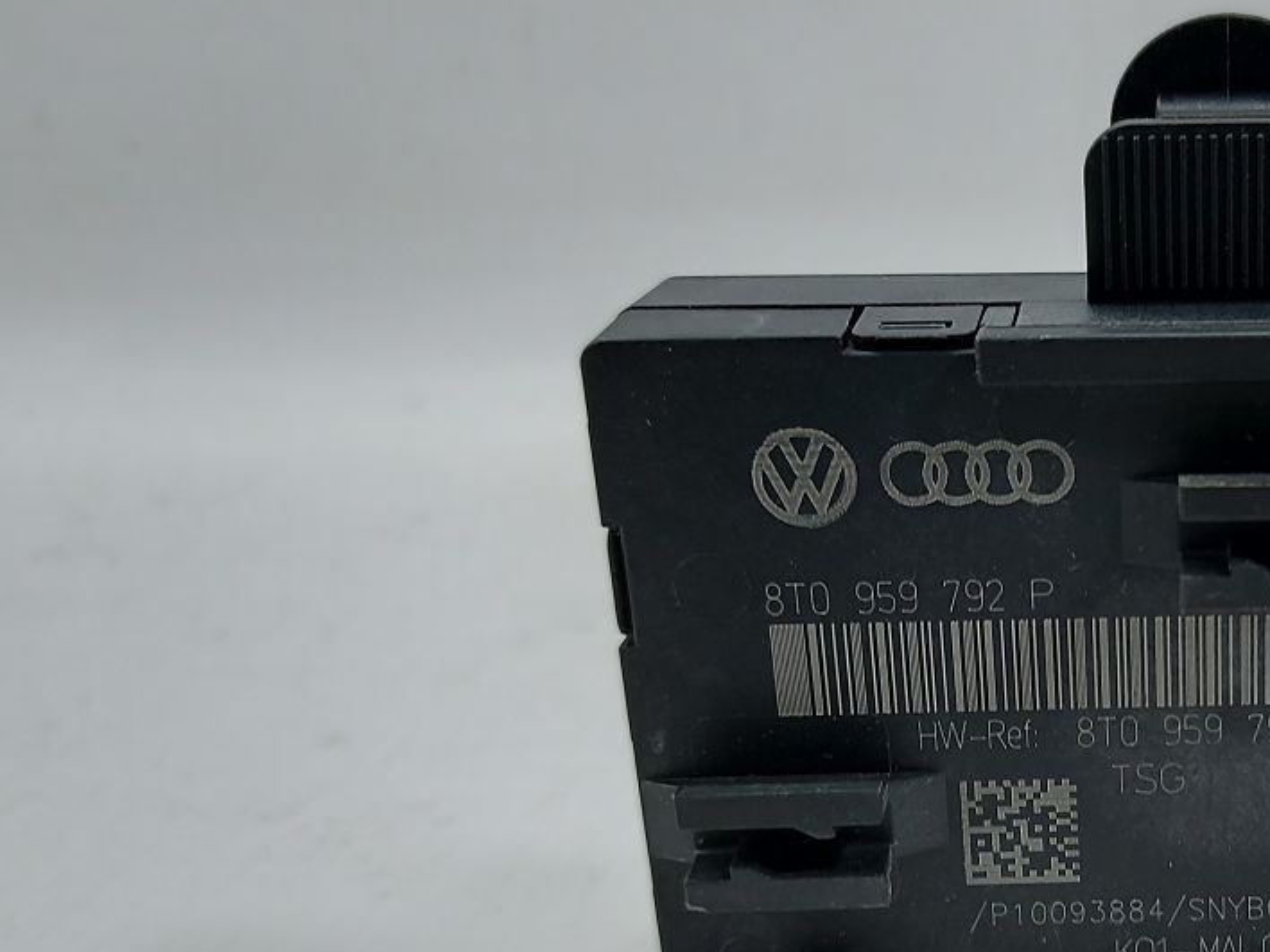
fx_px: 1724
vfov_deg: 30.7
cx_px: 1201
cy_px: 629
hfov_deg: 37.1
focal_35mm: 47
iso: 50
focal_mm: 5.23
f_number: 1.8
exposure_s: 1/50
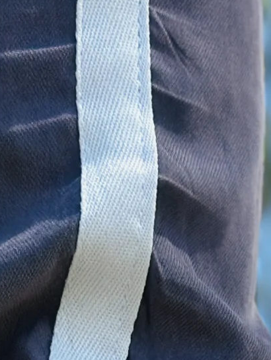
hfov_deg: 6.6
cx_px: 256
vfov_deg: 8.2
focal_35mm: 225
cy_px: 821
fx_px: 2347
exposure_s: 1/1414
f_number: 1.78
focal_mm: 6.86
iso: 80
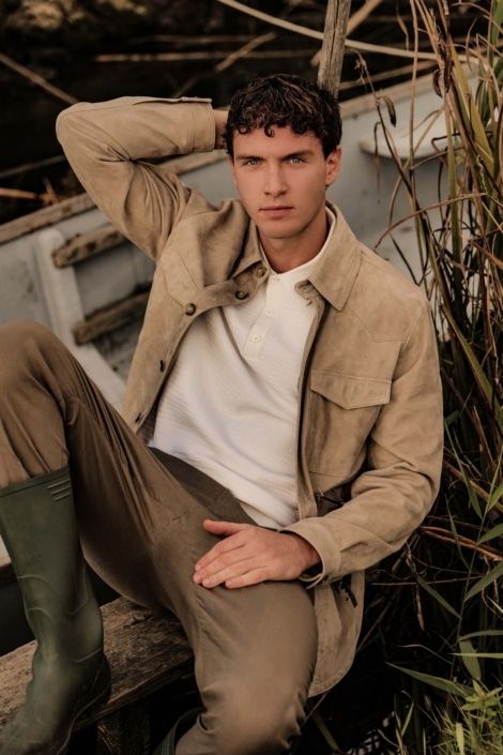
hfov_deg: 15.2
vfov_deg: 22.6
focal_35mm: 90
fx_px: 1886
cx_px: 252
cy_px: 378
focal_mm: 90
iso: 200
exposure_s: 1/2500
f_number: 4
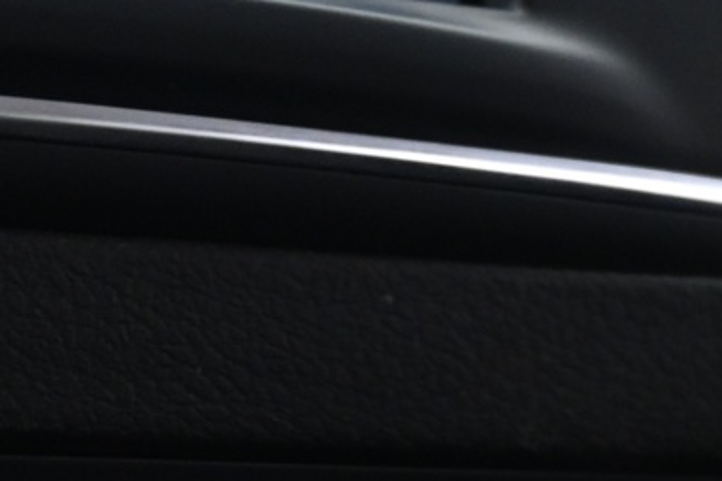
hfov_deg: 15.4
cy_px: 807
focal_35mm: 127
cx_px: -192
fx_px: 2546
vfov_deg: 10.3
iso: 1600
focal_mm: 20
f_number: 3.8
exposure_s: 1/8
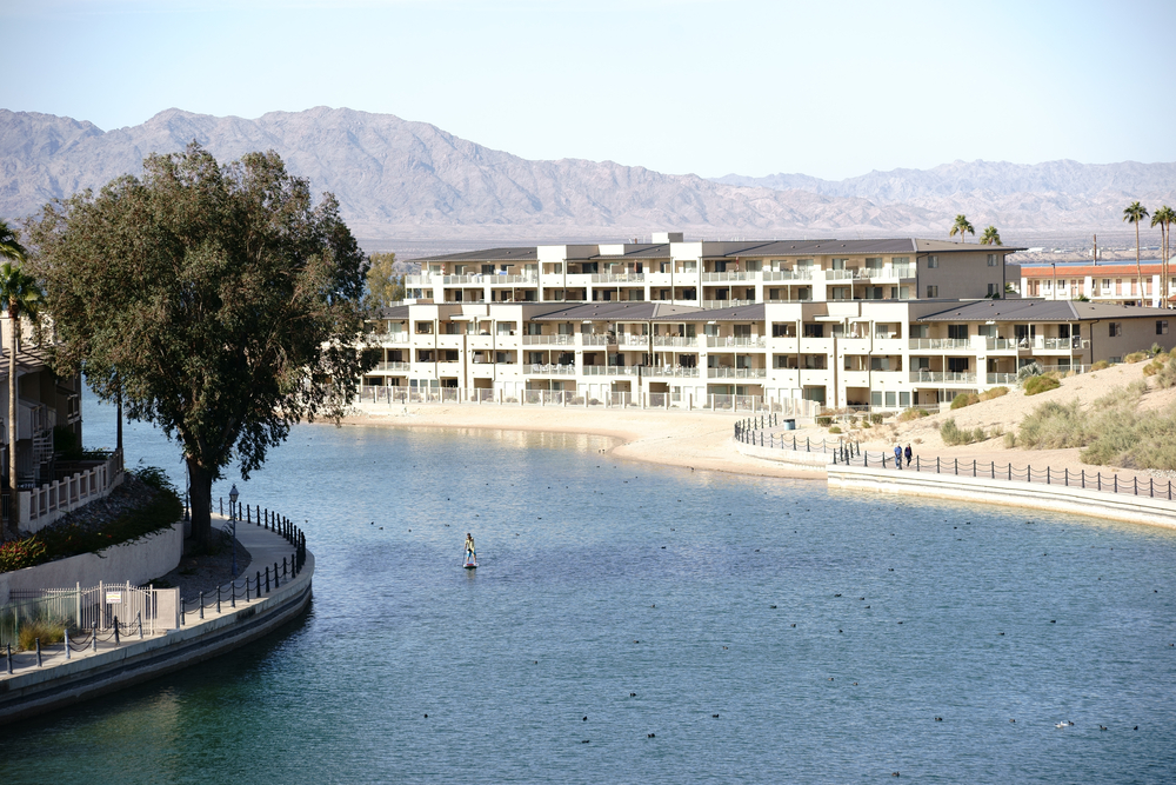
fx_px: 4247
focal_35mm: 130
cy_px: 392
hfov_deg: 15.8
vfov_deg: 10.6
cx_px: 588
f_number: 7.1
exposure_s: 1/500
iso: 160
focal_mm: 130
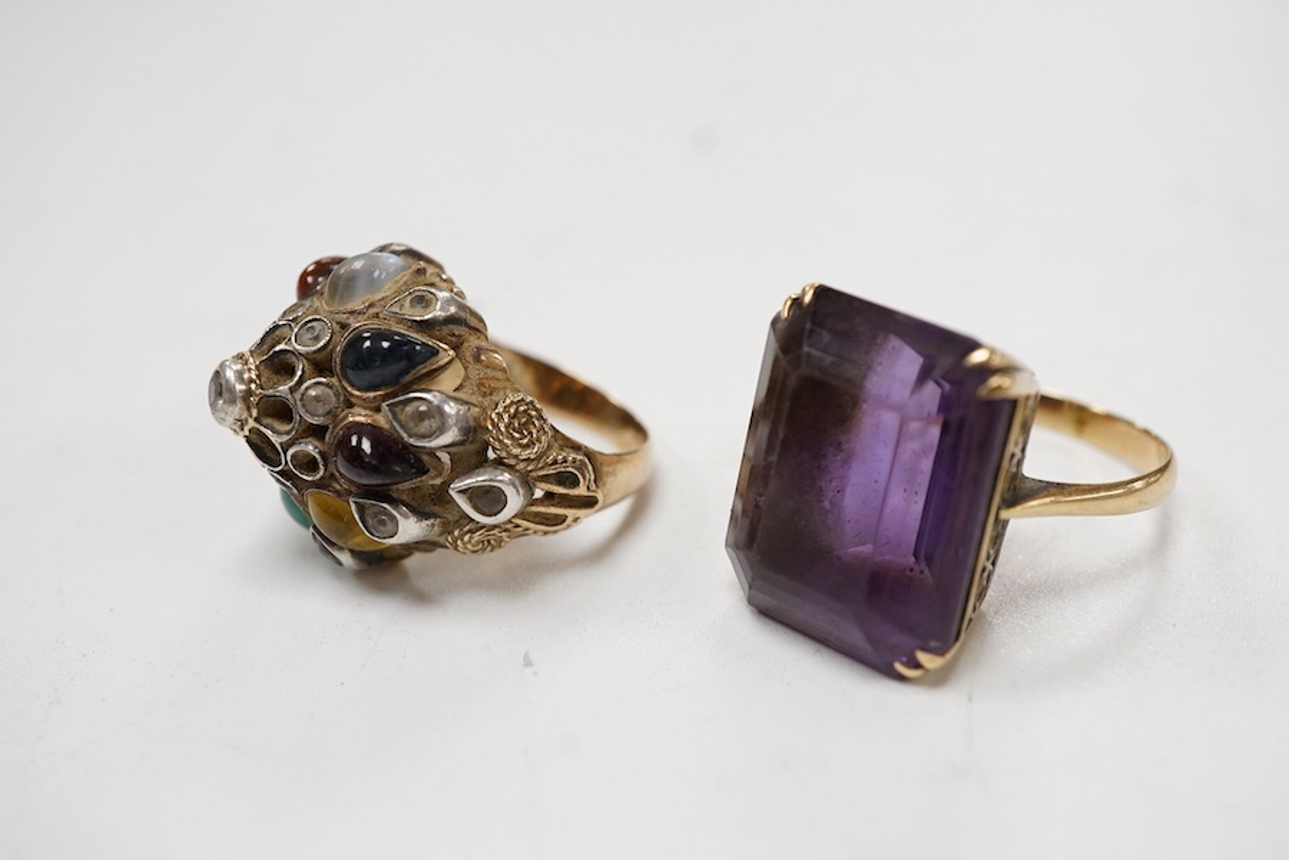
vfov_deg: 29.9
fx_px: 1611
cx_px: 644
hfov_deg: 43.6
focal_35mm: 45
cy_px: 430
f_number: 11
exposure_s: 1/125
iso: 1250
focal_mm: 30
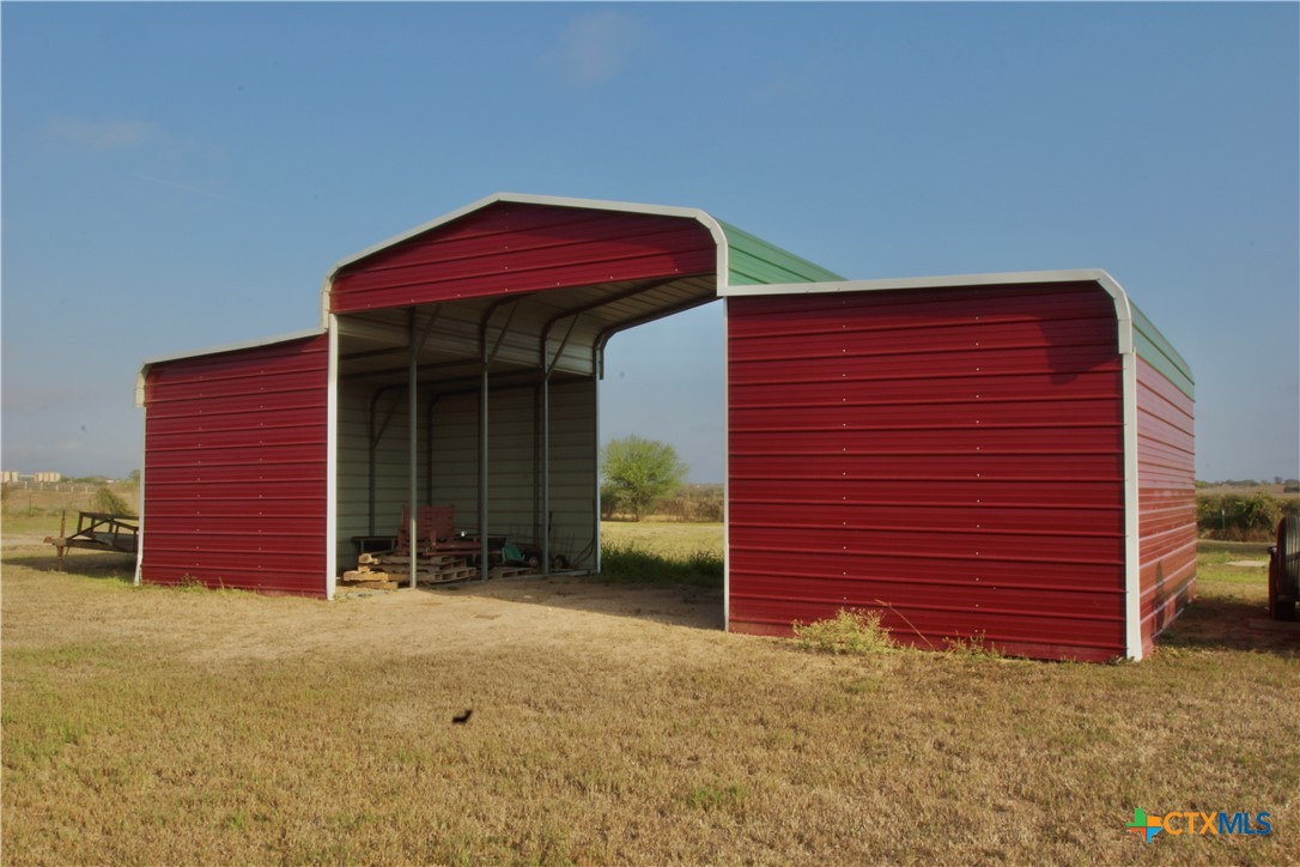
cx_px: 650
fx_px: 1083
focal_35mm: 30
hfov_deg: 61.9
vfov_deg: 43.6
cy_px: 434
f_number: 25
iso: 100
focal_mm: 20
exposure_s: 1/25
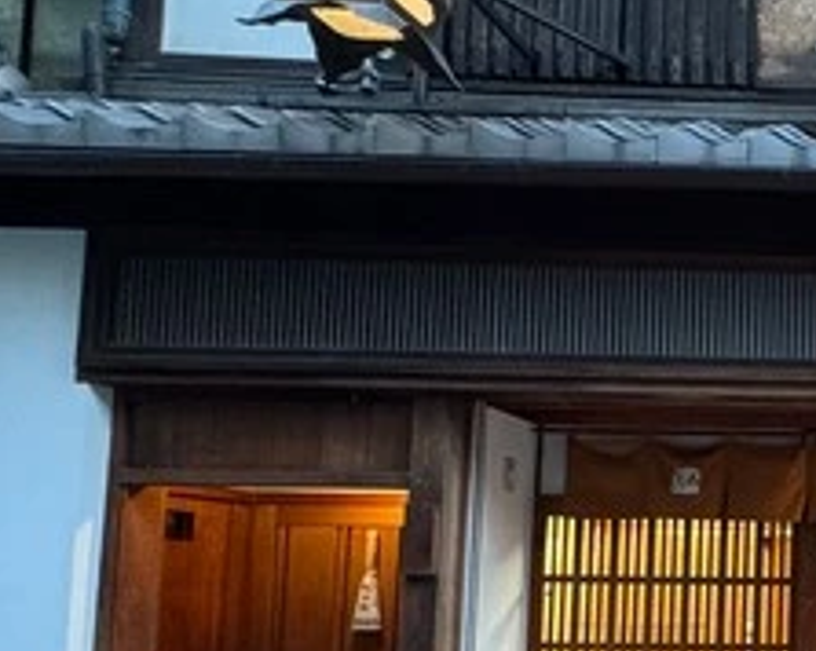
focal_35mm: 49
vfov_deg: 30.2
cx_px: 1138
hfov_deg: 28.7
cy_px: 508
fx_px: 1182
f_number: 2.2
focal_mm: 2.22
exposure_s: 1/60
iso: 500
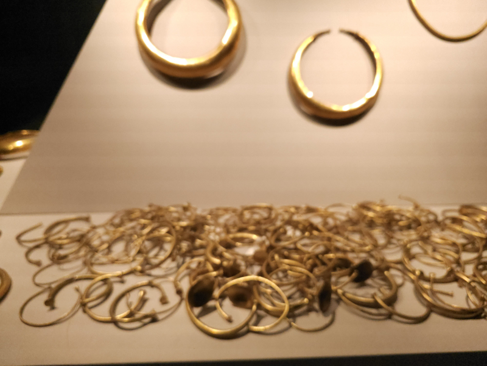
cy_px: 183
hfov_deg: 73.9
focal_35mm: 23
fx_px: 324
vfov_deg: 58.9
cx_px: 244
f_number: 1.7
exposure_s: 1/1000
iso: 1600
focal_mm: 6.3
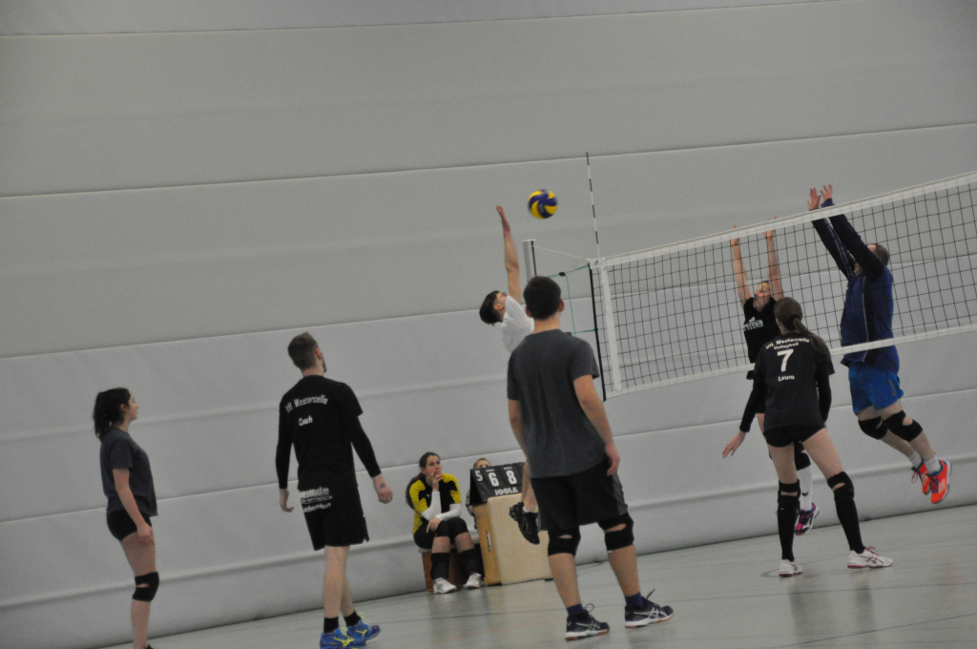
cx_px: 488
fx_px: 3253
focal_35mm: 120
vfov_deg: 11.4
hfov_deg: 17.1
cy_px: 324
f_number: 5.3
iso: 3200
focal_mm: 80
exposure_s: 1/320
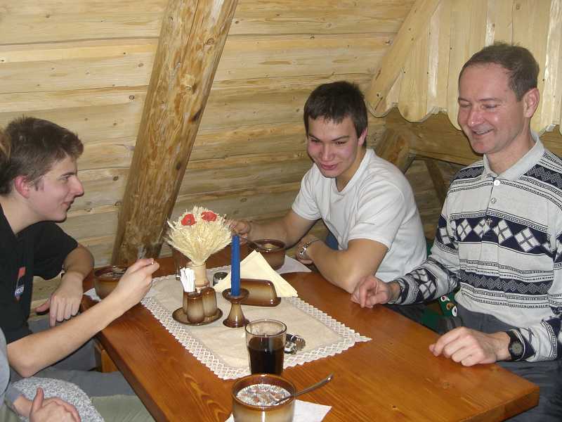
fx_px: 617
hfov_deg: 49.0
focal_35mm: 38
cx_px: 281
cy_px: 211
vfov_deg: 37.7
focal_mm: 6.3
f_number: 3.1
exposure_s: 1/60
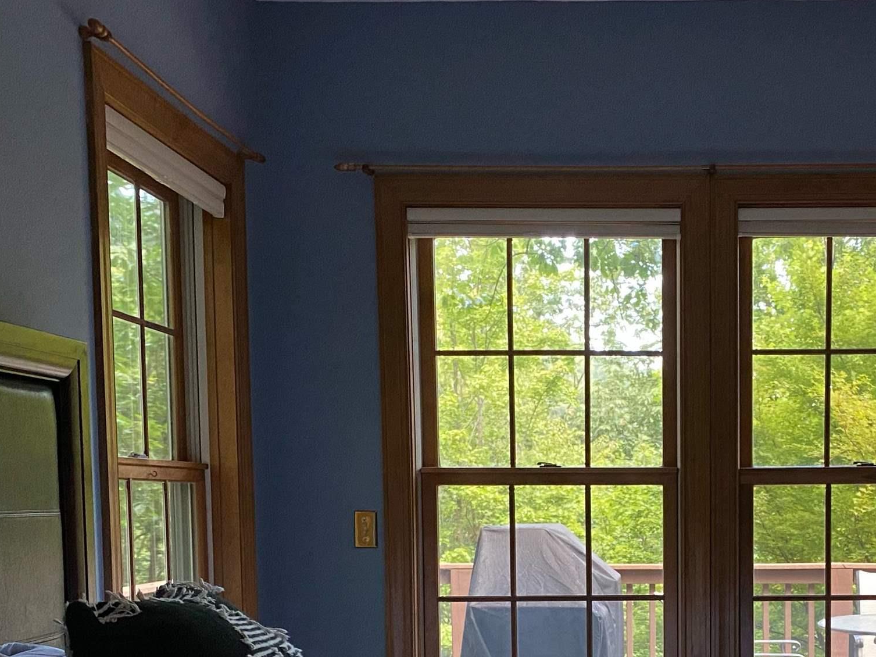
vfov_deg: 26.4
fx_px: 1341
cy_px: 621
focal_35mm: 53
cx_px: 682
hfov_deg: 35.2
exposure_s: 1/60
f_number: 1.8
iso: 250
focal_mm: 4.25
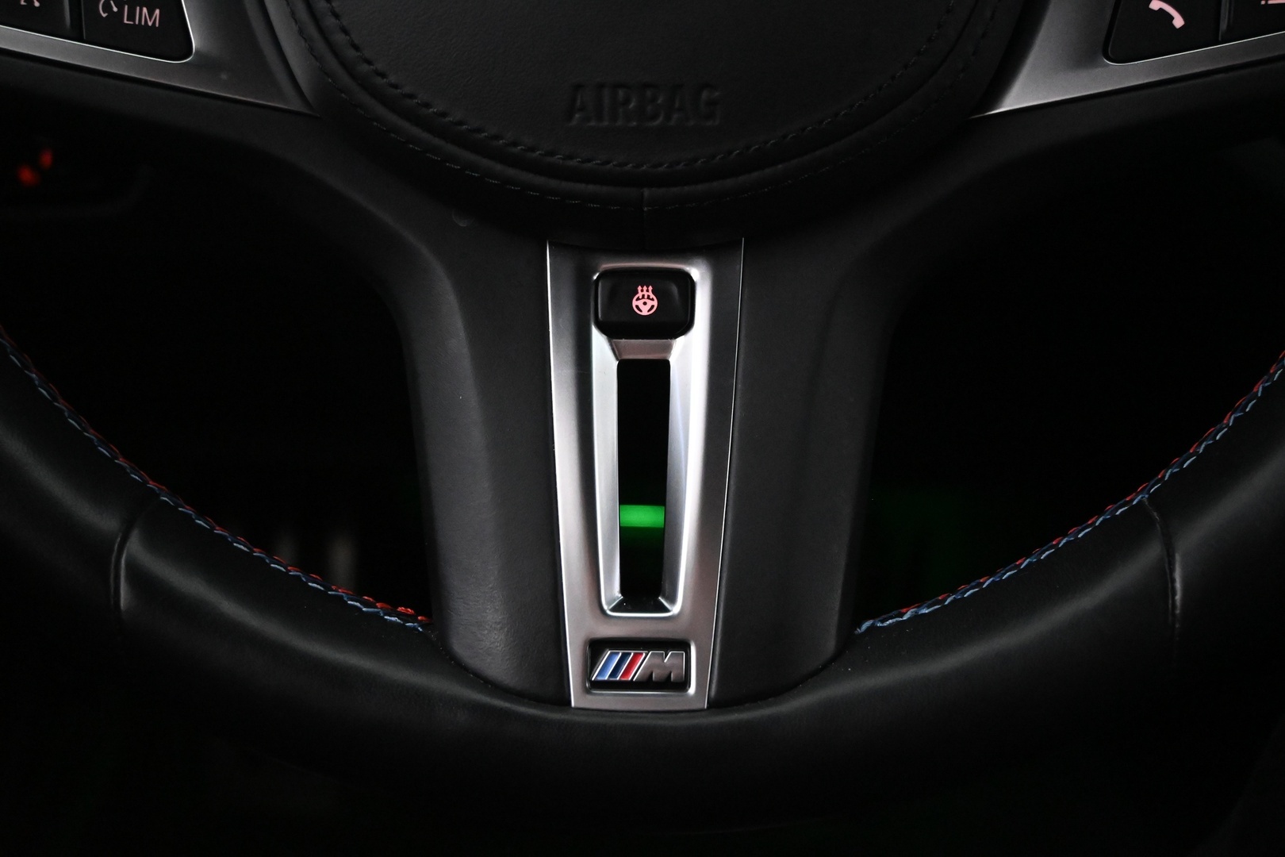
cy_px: 428
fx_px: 1392
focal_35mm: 39
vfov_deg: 34.2
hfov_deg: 49.6
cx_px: 642
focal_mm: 26
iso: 6400
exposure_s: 1/40
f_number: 4.5
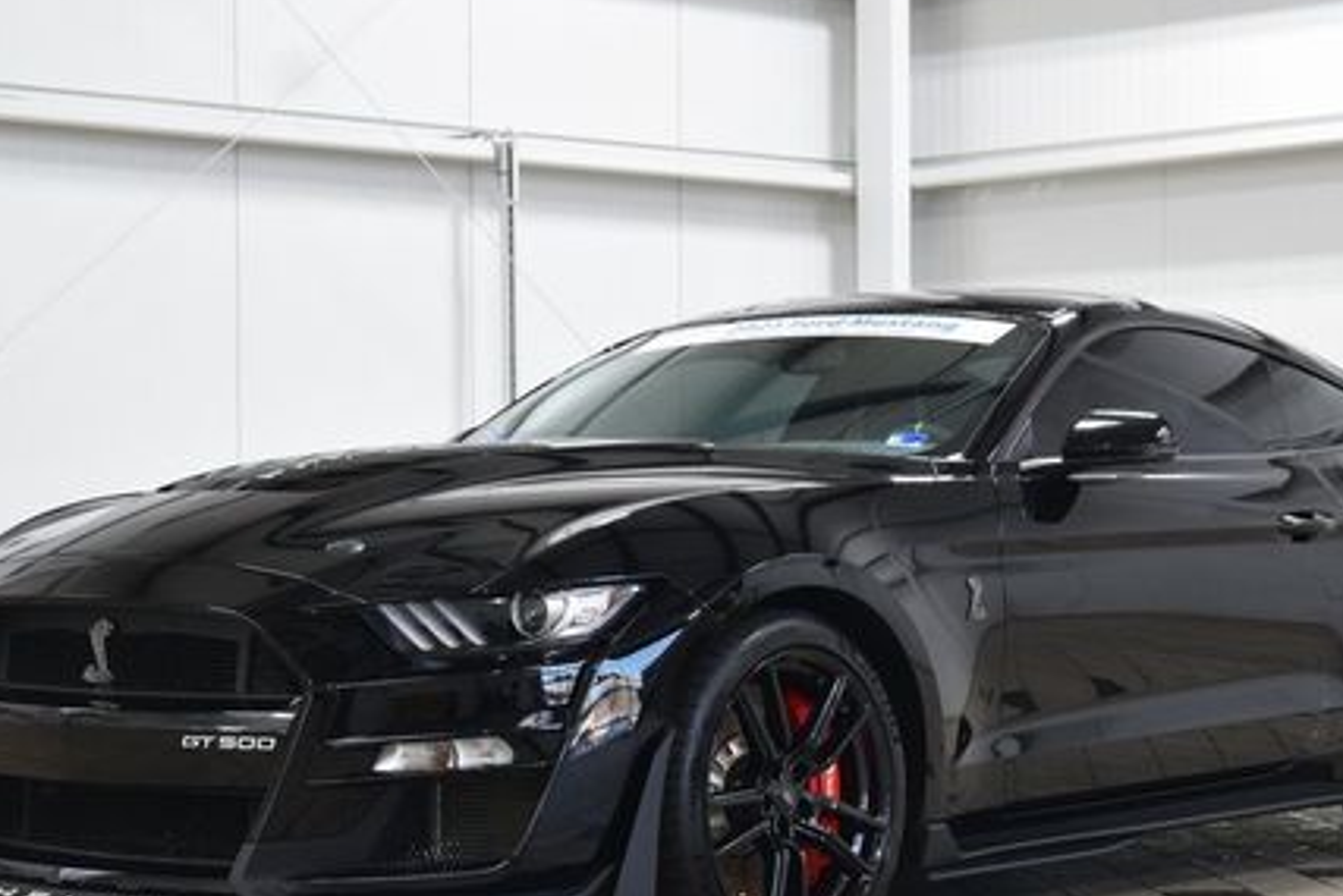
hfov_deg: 22.6
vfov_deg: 15.2
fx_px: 3358
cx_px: 739
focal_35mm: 90
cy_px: 571
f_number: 6.3
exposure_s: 1/15
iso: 560
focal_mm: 40
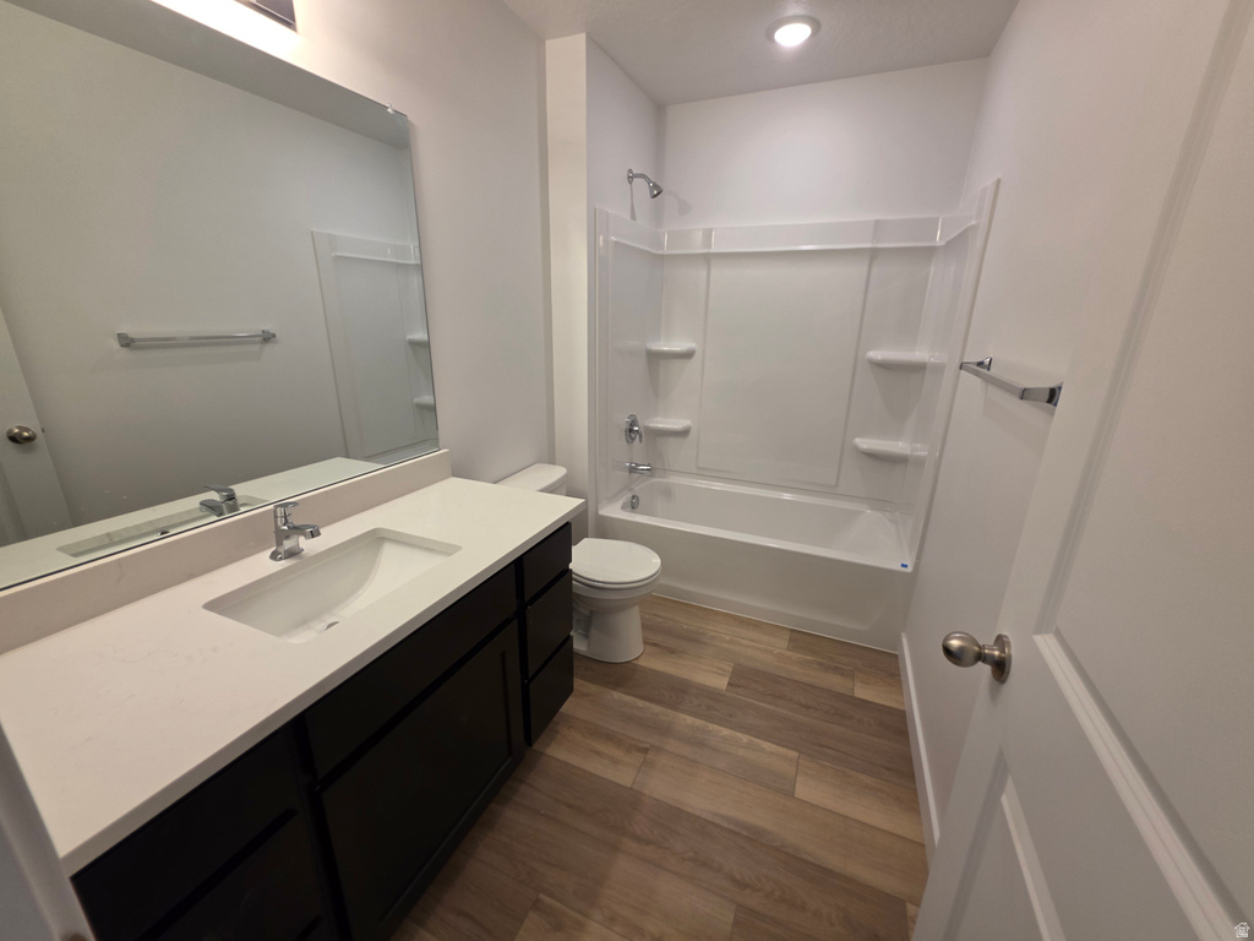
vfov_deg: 89.9
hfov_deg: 106.2
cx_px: 627
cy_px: 470
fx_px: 471
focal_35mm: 13
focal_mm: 2.2
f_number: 1.9
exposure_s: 1/120
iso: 80
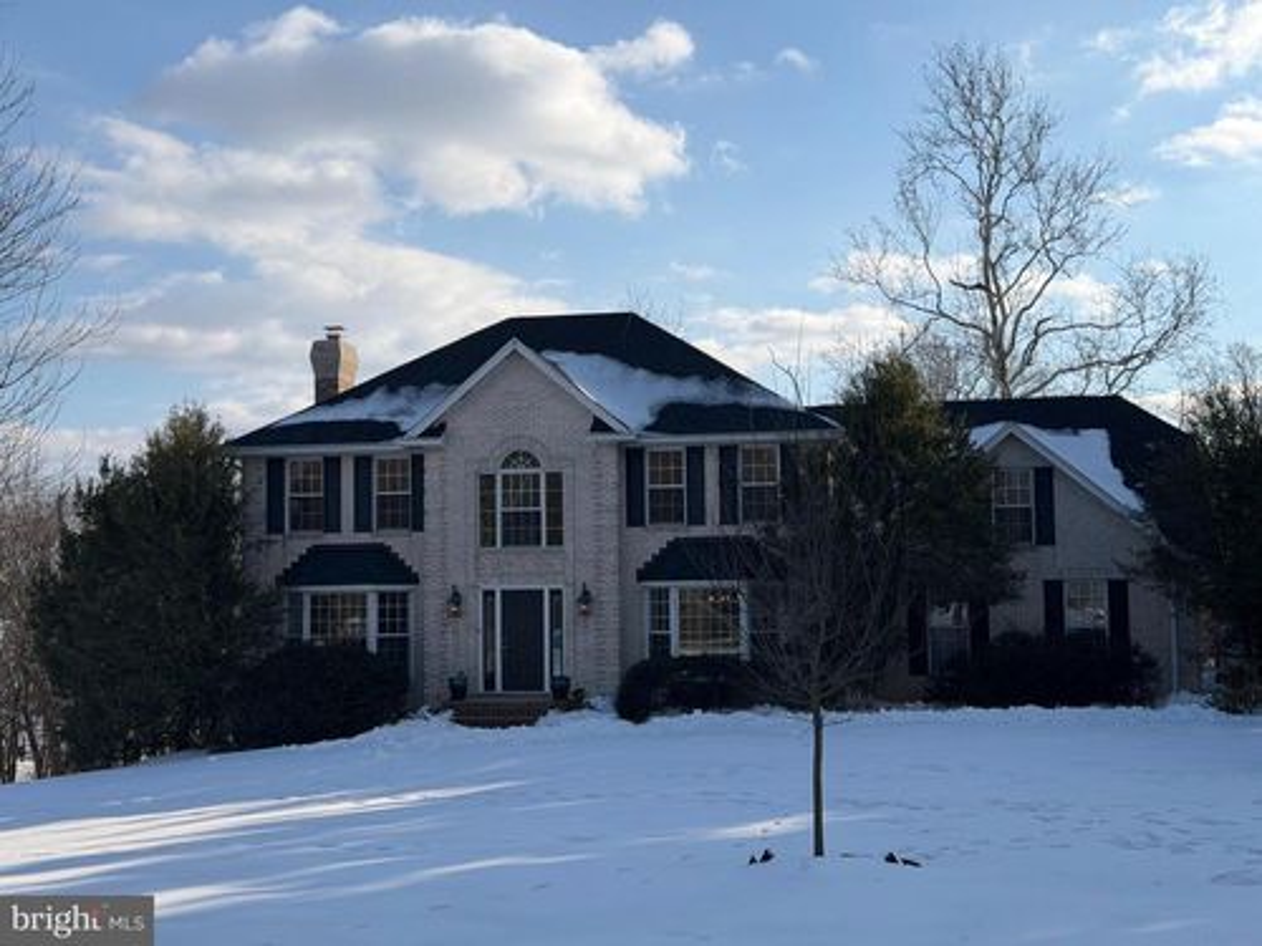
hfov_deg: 39.7
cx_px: 631
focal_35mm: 48
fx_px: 1750
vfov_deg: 30.3
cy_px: 473
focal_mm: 6.76
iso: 64
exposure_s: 1/7874
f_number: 1.78
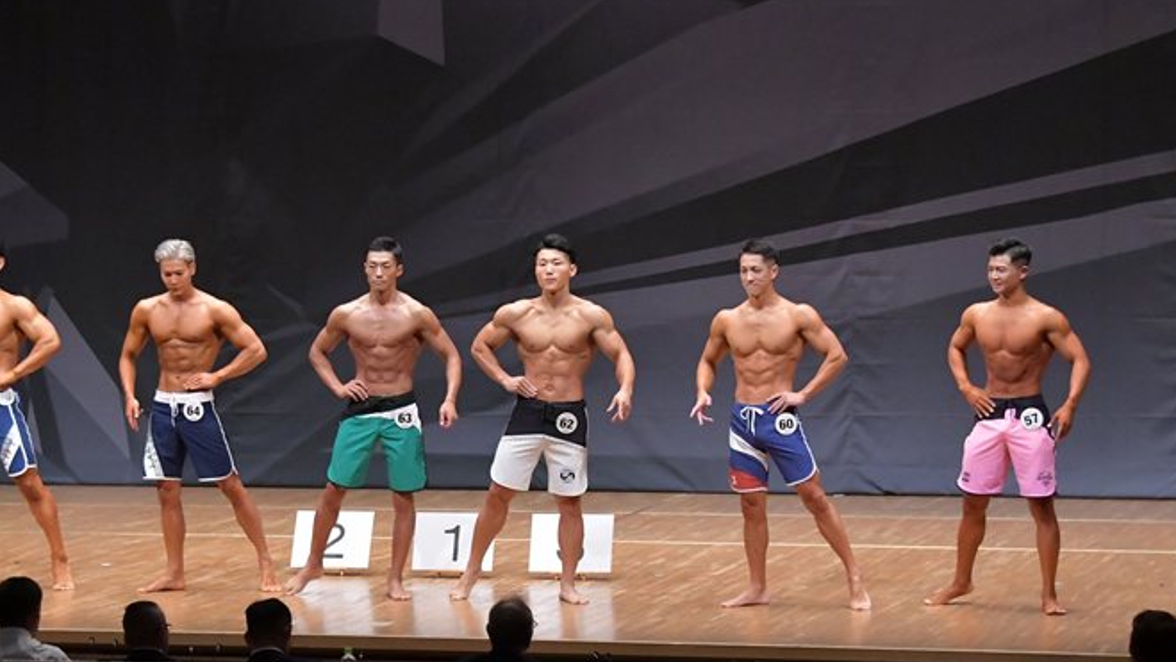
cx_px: 518
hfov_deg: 14.9
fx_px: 4491
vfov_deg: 8.4
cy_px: 394
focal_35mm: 144
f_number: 5.6
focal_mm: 78
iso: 8000
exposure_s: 1/400
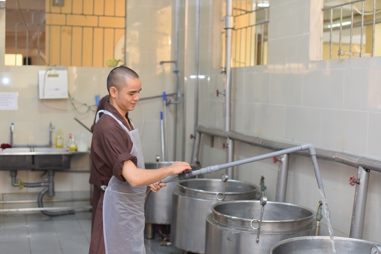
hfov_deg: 39.6
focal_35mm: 50
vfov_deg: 27.0
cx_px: 190
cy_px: 127
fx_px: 529
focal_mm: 50
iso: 800
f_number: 2.5
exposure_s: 1/125
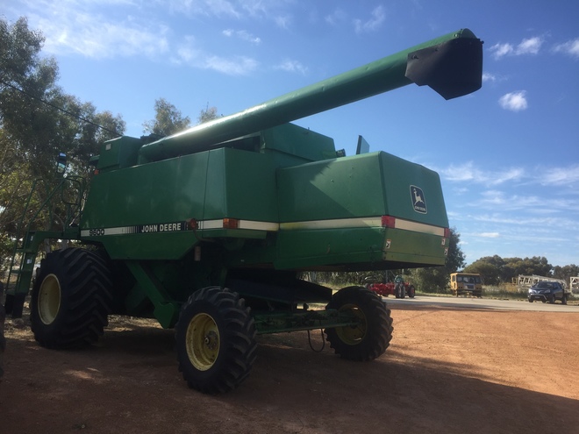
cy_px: 217
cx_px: 290
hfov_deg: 61.7
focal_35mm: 29
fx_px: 485
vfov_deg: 48.2
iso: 32
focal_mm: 4.15
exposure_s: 1/1412
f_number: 2.2
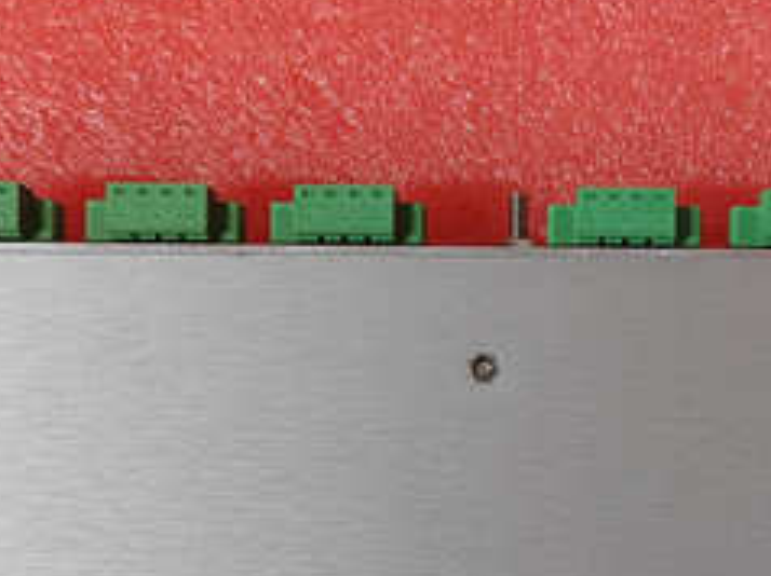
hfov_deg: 32.8
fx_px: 1291
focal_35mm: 58
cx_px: 557
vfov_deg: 24.6
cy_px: 498
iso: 1300
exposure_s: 1/50
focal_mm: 5.52
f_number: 1.9
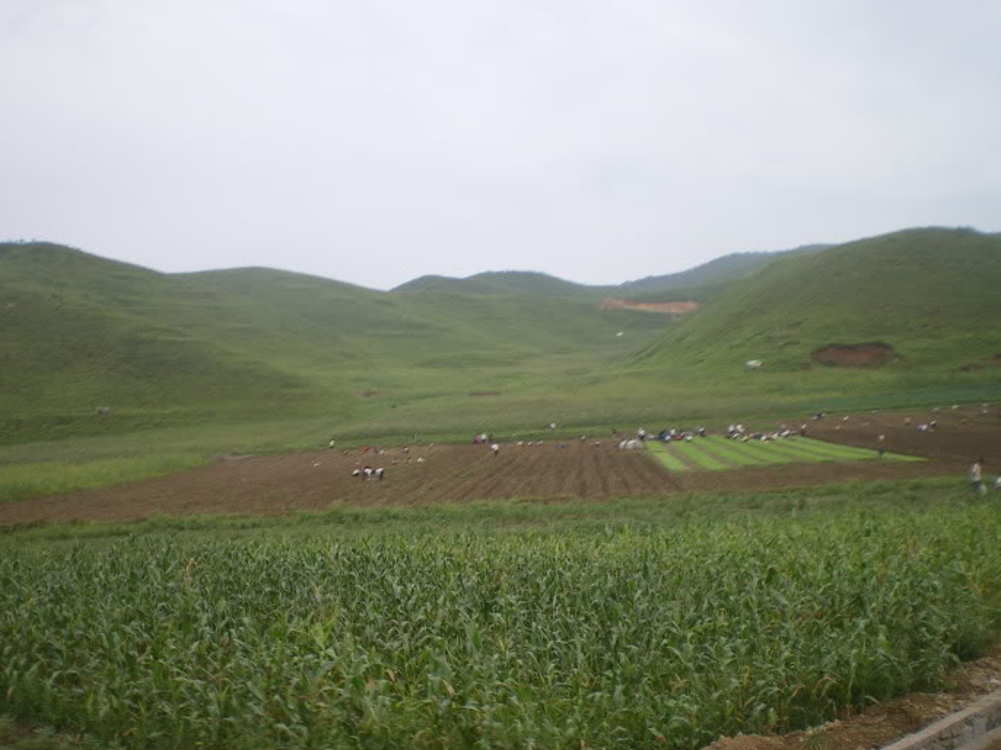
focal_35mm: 42
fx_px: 1214
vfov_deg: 34.3
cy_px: 391
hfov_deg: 44.7
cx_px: 449
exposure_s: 1/125
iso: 50
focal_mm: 6.3
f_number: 4.6
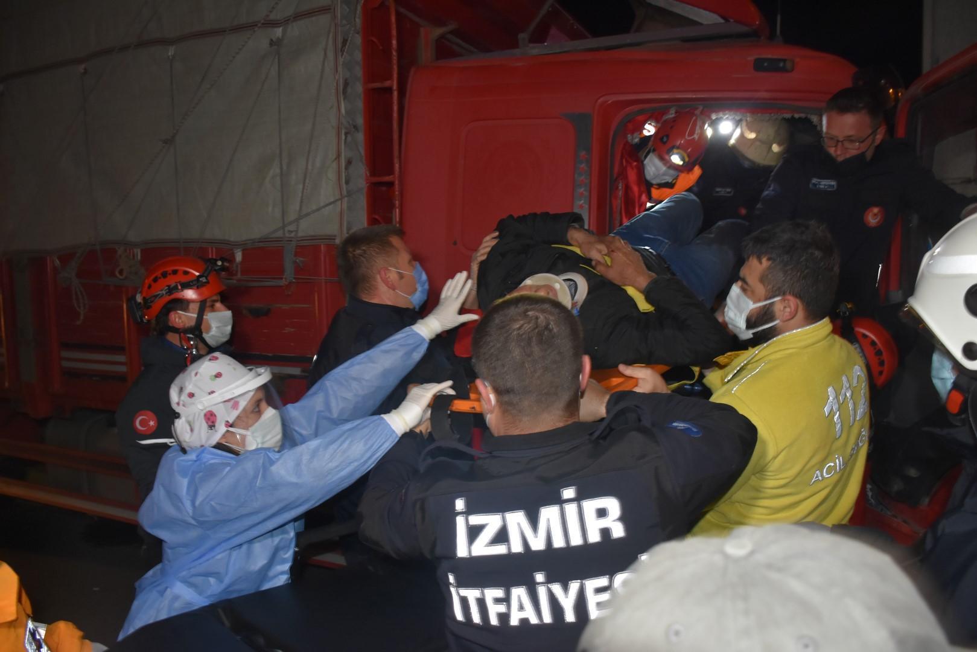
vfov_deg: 47.9
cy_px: 326
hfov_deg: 67.4
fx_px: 733
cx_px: 488
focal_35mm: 27
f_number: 5.6
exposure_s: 1/60
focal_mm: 18
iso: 1250
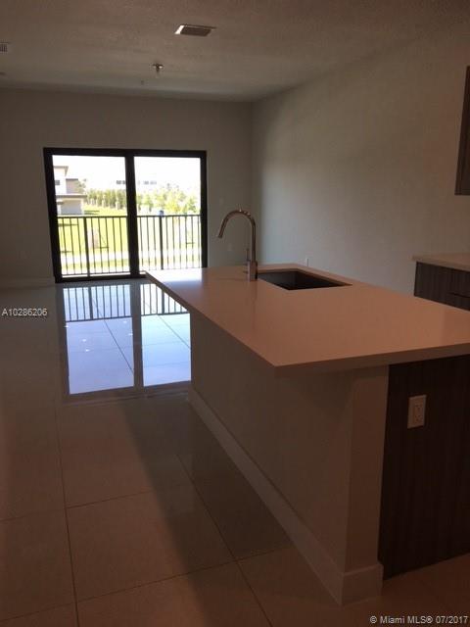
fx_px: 525
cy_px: 314
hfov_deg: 48.2
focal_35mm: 29
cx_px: 235
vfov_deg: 61.7
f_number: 2.2
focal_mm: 4.15
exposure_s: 1/120
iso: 32
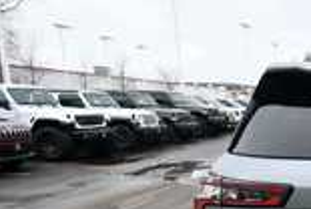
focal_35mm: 49
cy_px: 216
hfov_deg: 31.5
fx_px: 424
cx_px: 399
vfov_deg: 26.0
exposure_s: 1/250
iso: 200
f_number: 7.1
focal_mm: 13
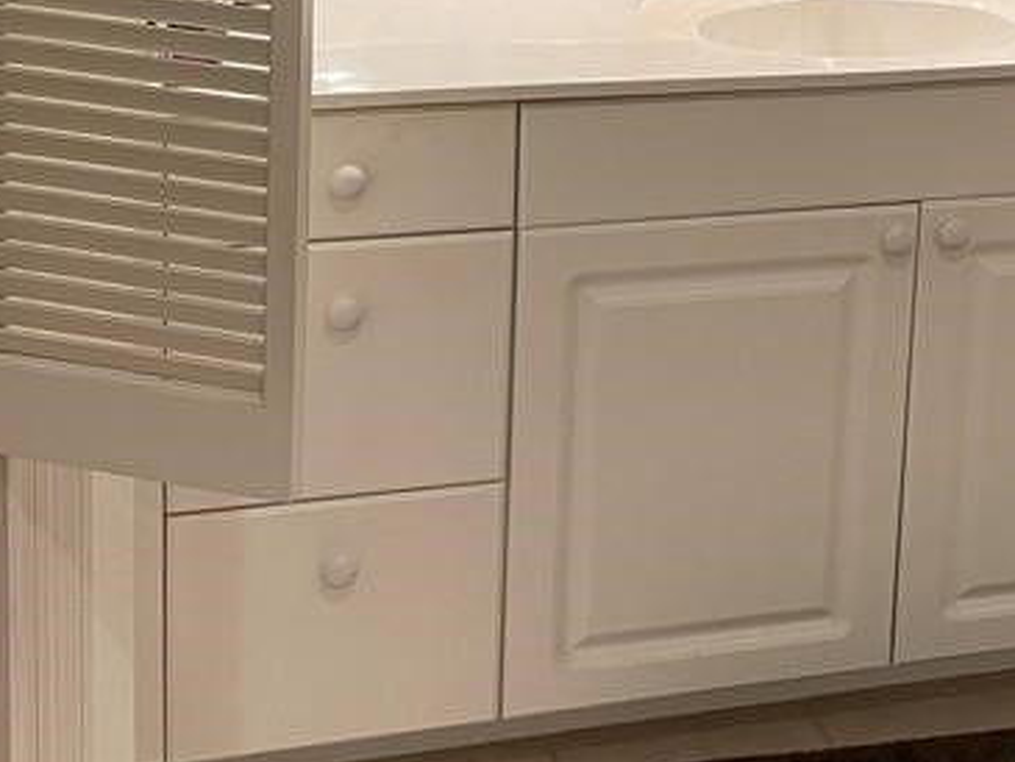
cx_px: 734
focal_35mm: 73
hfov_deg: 26.4
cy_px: -75
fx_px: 2141
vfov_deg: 19.3
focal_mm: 4.2
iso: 80
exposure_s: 1/60
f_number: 1.6
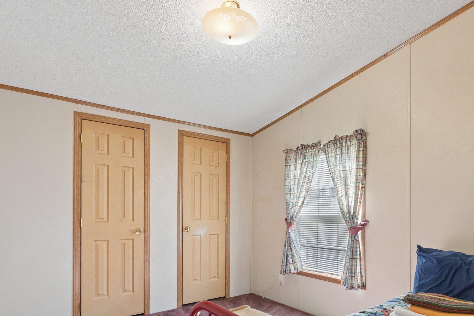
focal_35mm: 22
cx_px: 254
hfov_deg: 77.7
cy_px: 213
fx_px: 294
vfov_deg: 55.3
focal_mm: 15.2
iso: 1250
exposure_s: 1/100
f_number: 7.1
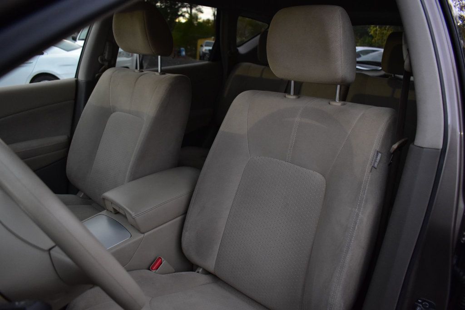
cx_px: 232
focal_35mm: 27
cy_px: 155
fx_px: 349
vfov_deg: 47.9
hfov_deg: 67.4
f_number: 4
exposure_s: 1/15
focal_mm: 18
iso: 1600
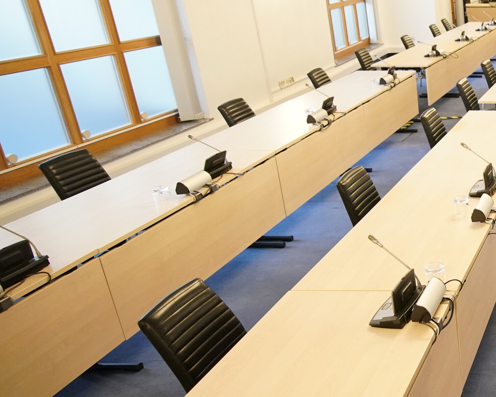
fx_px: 602
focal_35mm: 41
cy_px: 190
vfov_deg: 36.5
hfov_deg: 31.9
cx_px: 671
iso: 4000
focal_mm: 16
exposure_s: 1/250
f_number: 3.2
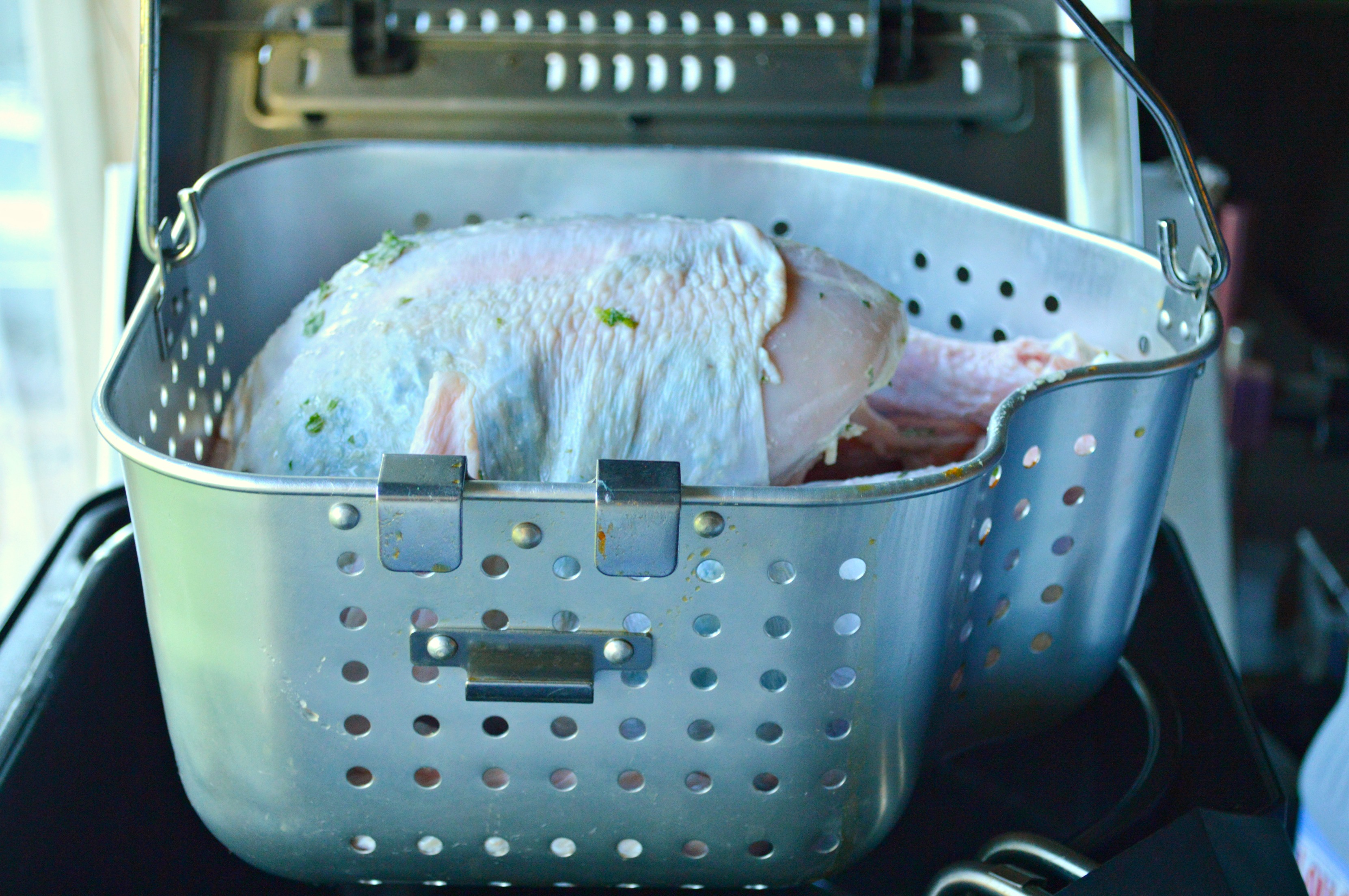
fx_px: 2246
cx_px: 674
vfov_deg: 22.6
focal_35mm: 60
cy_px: 448
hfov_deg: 33.4
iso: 800
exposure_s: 1/80
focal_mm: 40
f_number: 5.3
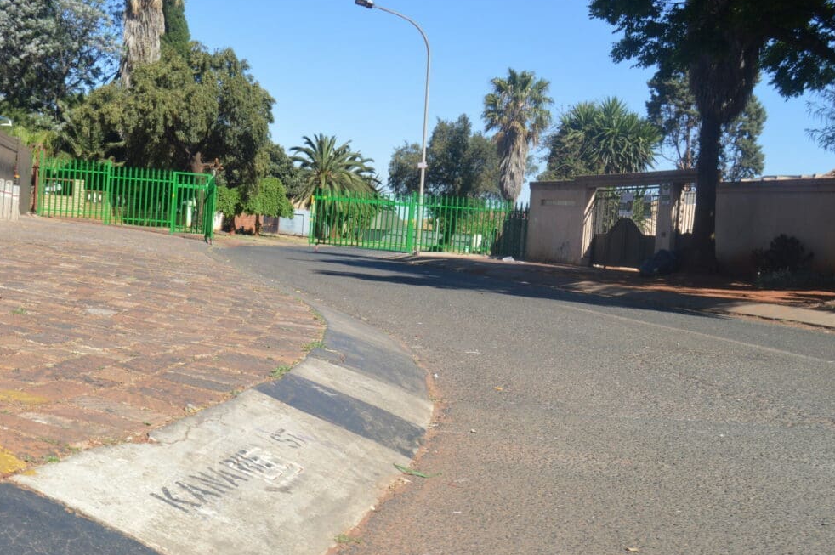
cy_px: 313
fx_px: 1020
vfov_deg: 30.4
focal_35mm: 44
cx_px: 341
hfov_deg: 44.3
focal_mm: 24
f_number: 8
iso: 100
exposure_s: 1/250
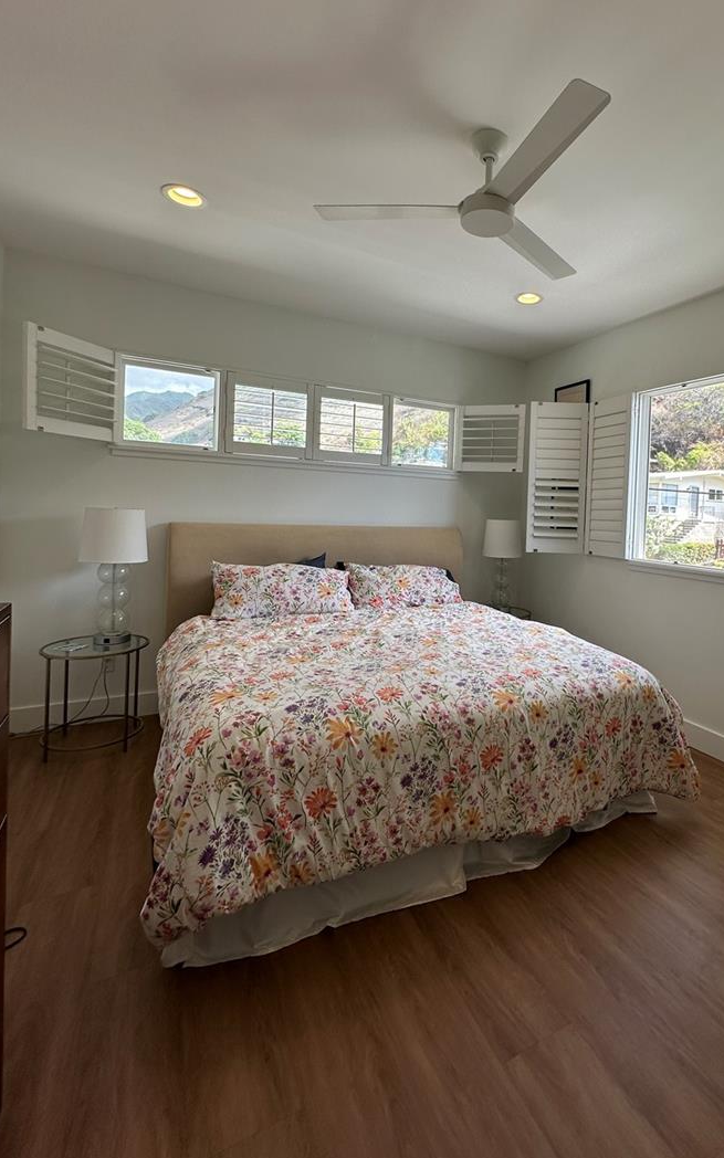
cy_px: 520
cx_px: 474
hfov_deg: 66.4
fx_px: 537
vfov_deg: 94.0
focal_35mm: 17
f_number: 2.2
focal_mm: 2.22
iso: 40
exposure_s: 1/157
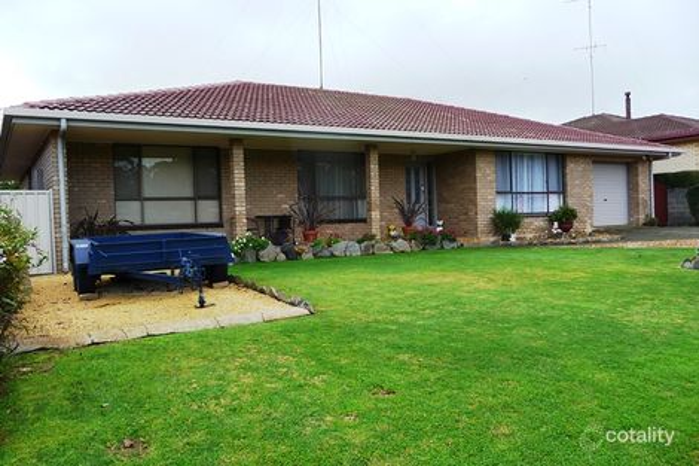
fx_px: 602
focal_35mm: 31
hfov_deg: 60.3
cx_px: 350
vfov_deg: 42.3
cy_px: 233
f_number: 3.4
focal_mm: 5
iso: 100
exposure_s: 1/160
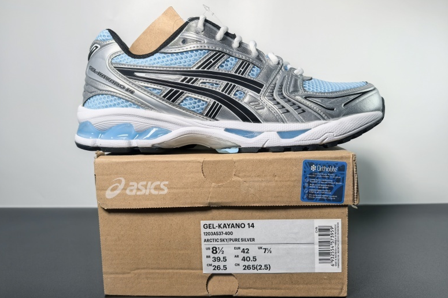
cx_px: 224
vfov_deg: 44.9
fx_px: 361
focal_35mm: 29
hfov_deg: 63.7
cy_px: 152
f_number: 2
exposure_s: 1/474
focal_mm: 6.98
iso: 50
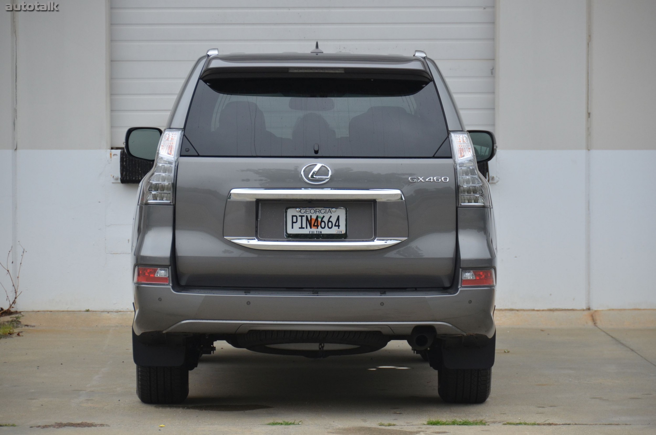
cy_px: 218
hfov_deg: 10.6
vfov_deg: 7.0
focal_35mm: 195
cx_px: 328
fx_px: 3546
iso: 560
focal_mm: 130
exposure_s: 1/1000
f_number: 5.6
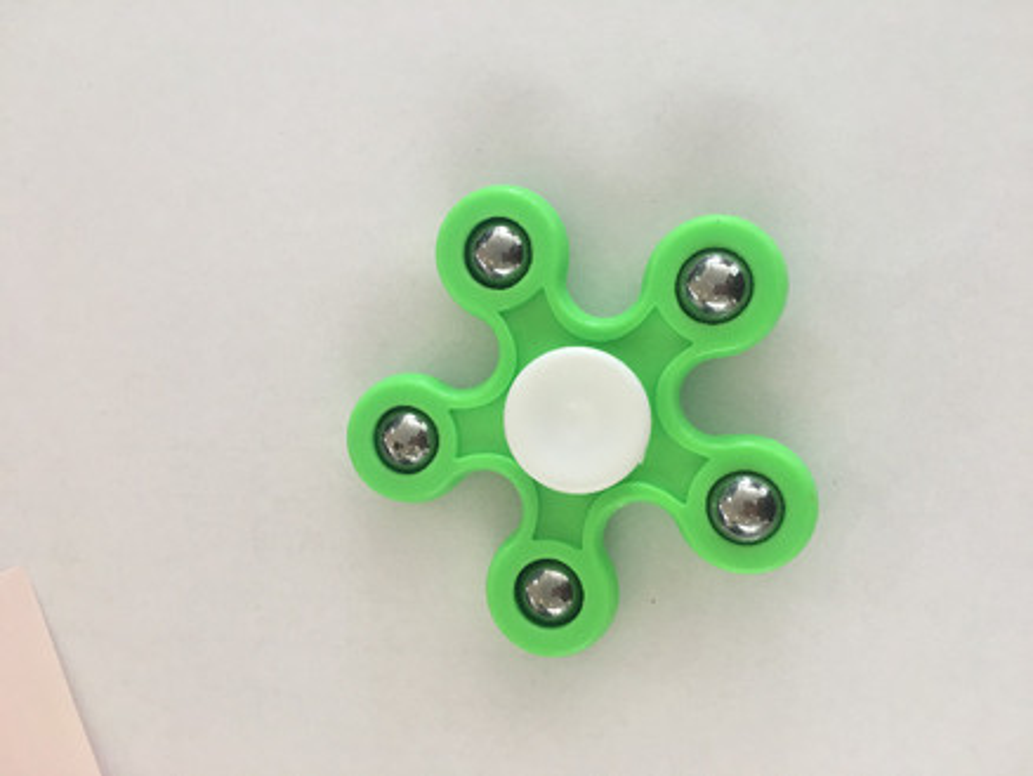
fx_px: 866
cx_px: 516
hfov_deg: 61.6
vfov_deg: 48.3
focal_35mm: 29
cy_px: 388
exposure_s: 1/17
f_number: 2.2
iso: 32
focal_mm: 4.15
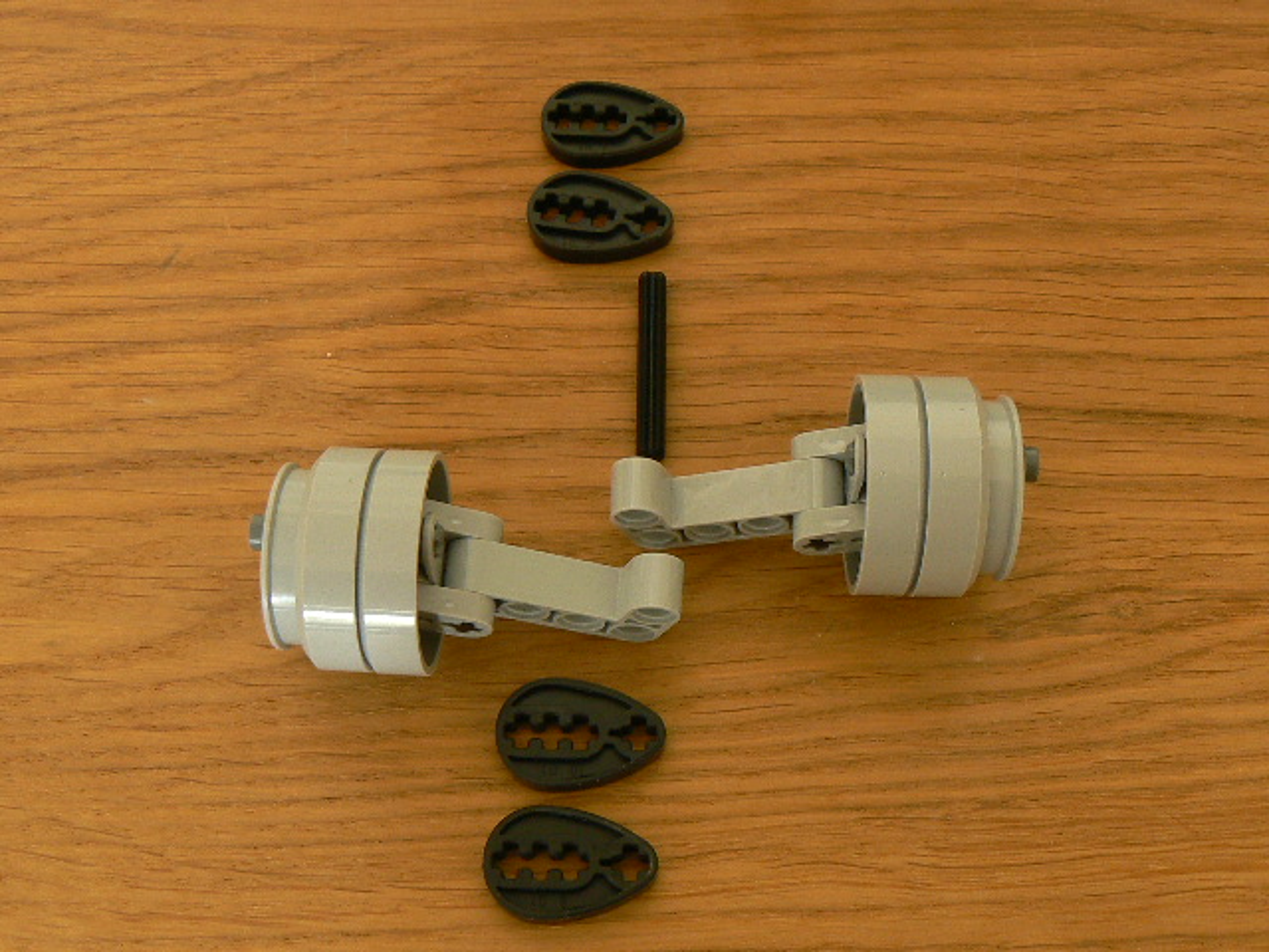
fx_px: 1613
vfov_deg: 32.9
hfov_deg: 42.9
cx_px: 634
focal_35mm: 44
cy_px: 476
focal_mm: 6
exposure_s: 2.5
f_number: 4.5
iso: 100
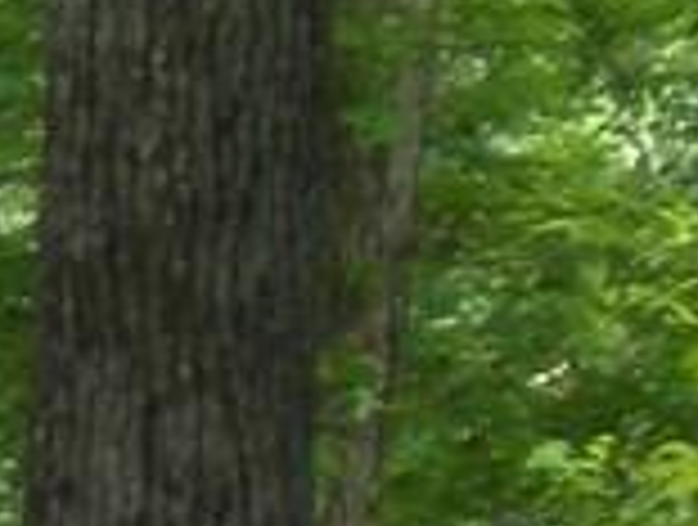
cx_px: -1455
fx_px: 5861
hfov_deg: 6.2
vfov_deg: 5.0
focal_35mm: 290
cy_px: 1196
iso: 64
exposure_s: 1/94.1
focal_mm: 7.4
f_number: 3.5
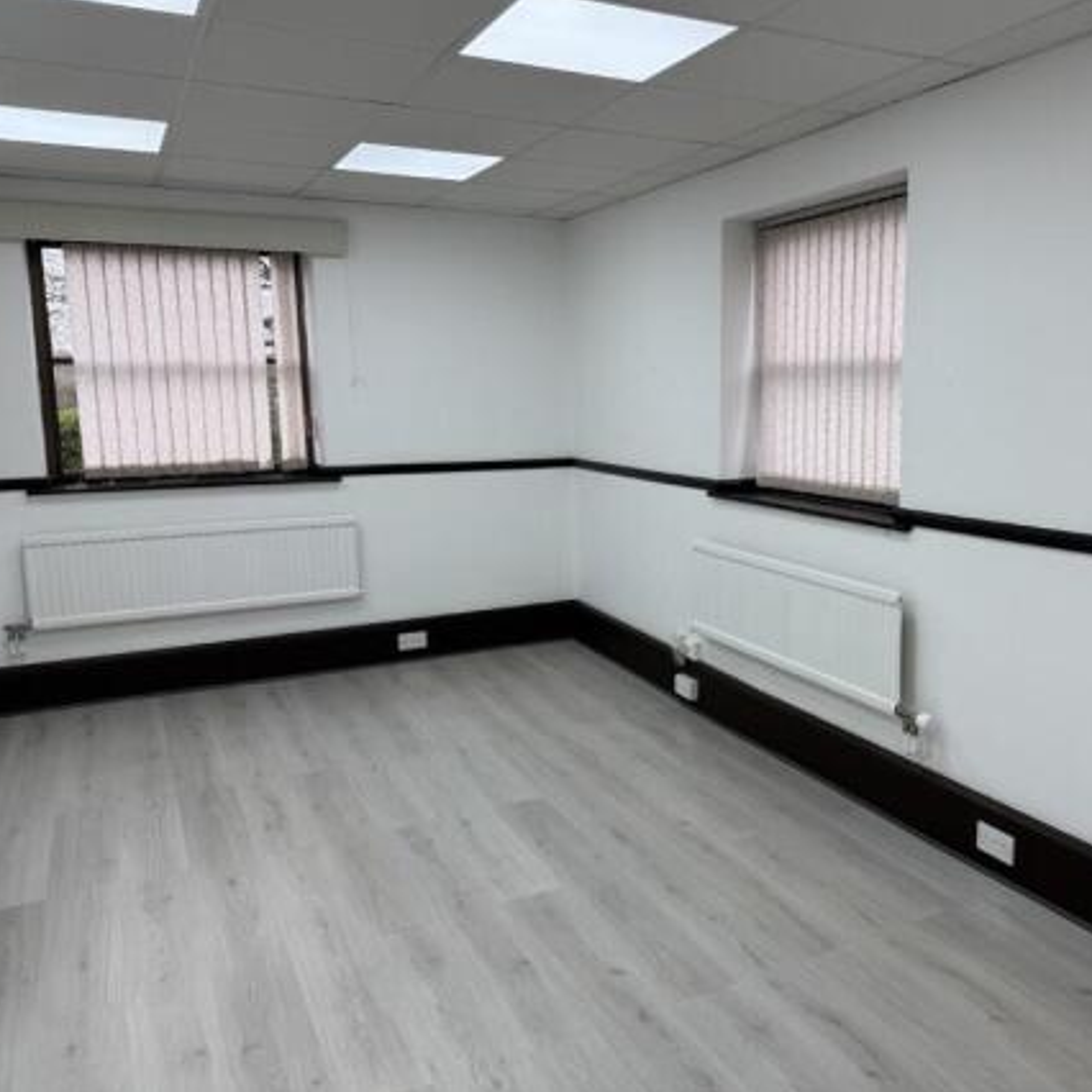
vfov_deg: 55.6
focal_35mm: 29
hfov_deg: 54.7
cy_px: 537
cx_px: 706
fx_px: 1035
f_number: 1.78
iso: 64
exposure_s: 1/186
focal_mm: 6.76
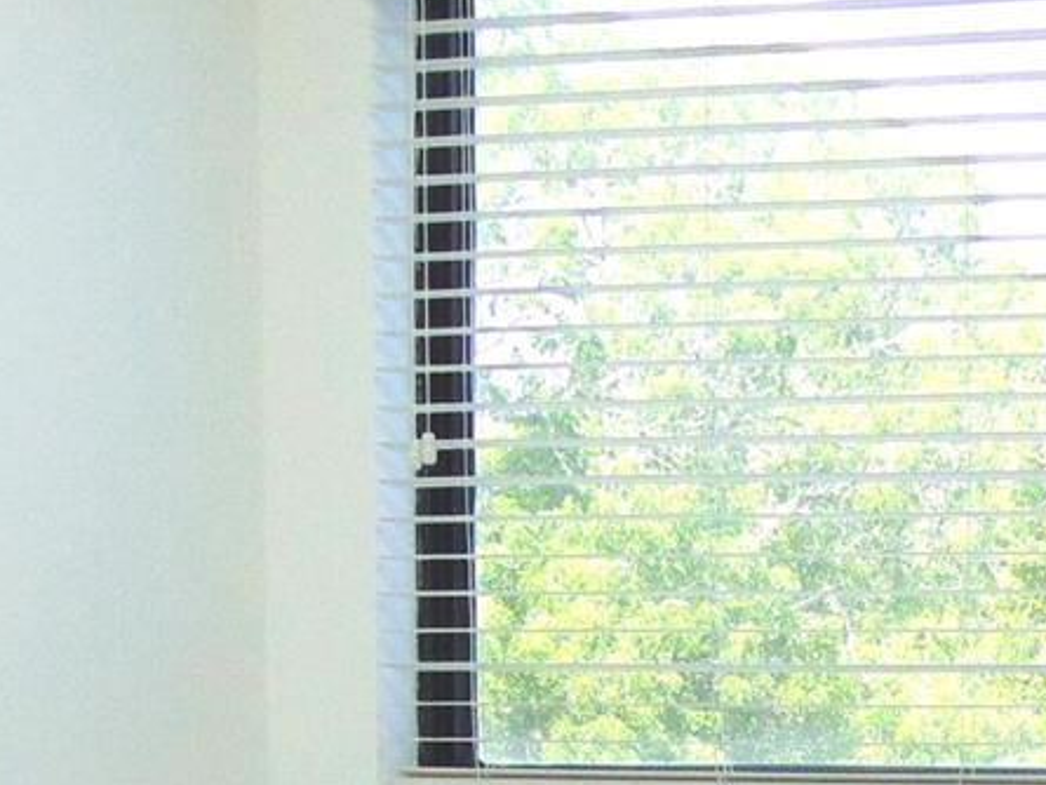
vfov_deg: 12.3
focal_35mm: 115
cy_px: 1128
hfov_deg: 17.0
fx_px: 3476
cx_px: 809
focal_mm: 4.5
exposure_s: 1/80
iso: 80
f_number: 3
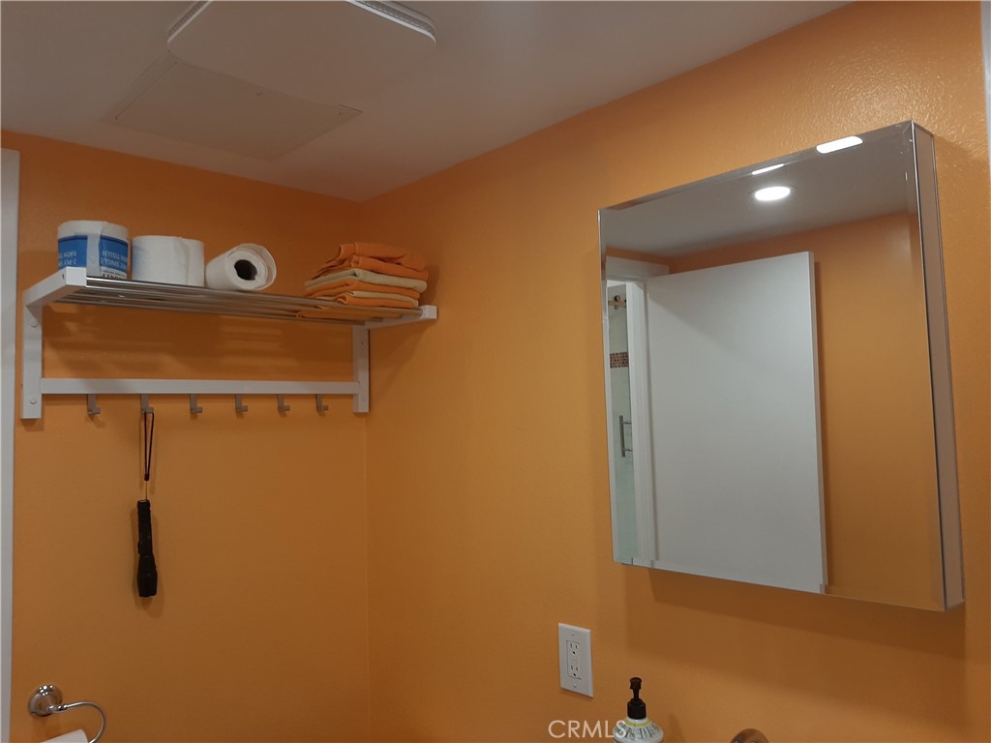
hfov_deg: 67.3
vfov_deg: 53.1
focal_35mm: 26
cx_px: 496
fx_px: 744
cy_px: 372
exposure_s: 1/60
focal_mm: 3.93
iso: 50
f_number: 1.7
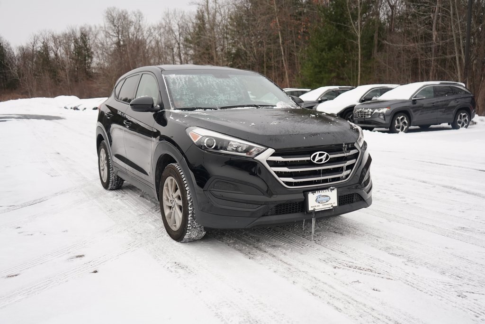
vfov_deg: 42.3
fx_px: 418
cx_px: 242
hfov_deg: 60.3
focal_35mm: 31
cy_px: 162
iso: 500
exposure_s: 1/1250
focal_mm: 31
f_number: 4
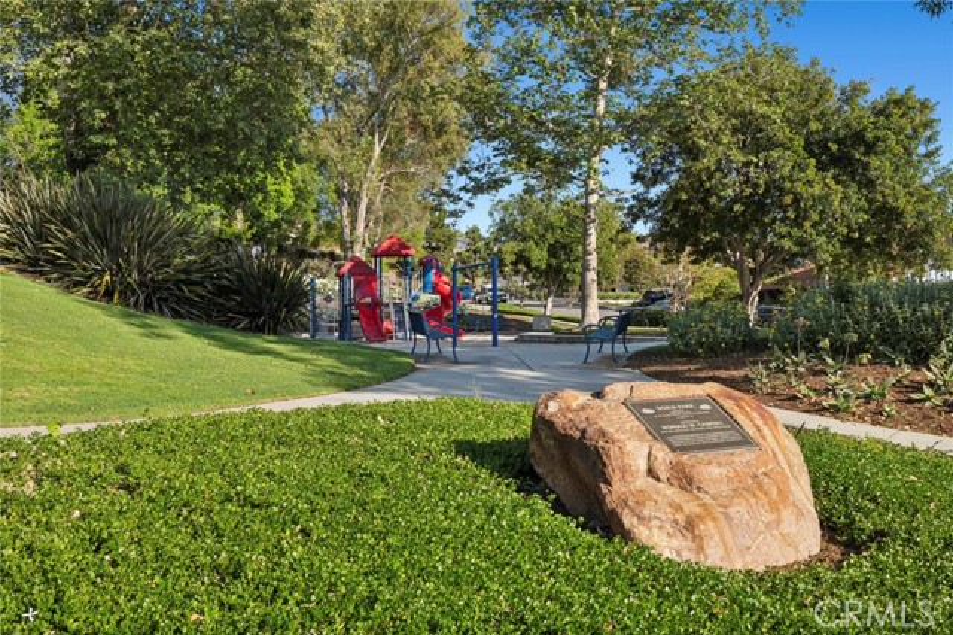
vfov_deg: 37.8
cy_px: 318
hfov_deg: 54.5
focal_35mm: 35
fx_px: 926
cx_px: 476
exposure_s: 1/250
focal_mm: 35
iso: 125
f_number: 9
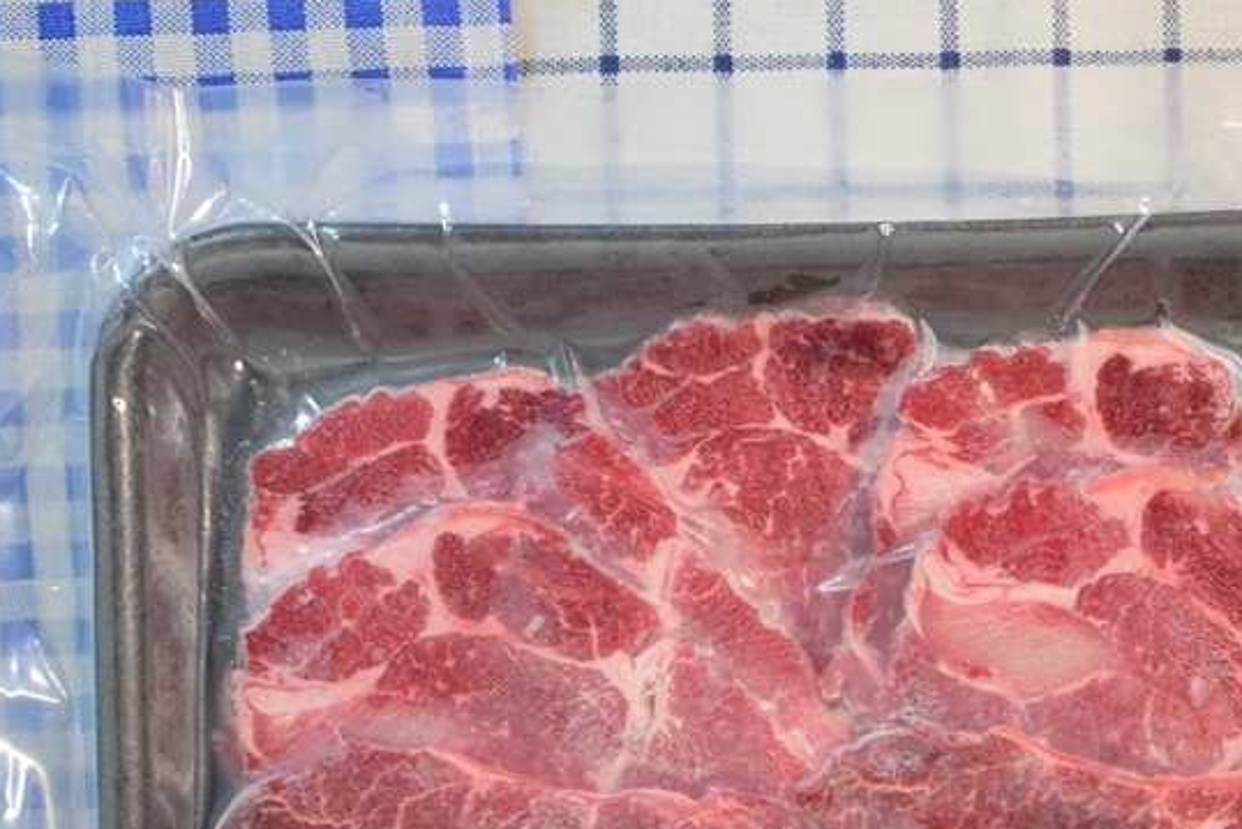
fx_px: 3658
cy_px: 710
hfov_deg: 19.1
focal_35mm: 106
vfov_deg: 12.8
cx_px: 923
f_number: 6.3
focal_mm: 38
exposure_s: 1/160
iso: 1600
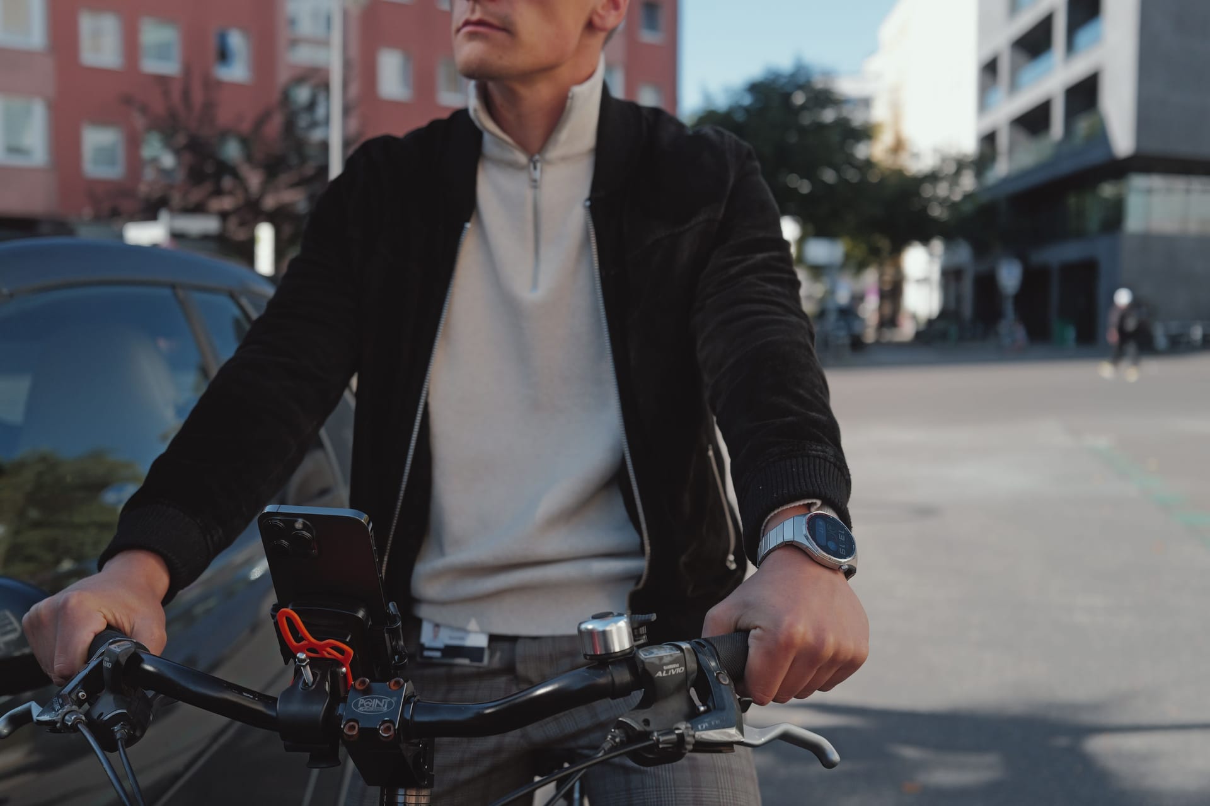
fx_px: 1444
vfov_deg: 31.2
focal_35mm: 43
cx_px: 605
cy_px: 403
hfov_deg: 45.5
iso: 320
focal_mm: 43
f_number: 4
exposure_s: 1/1250
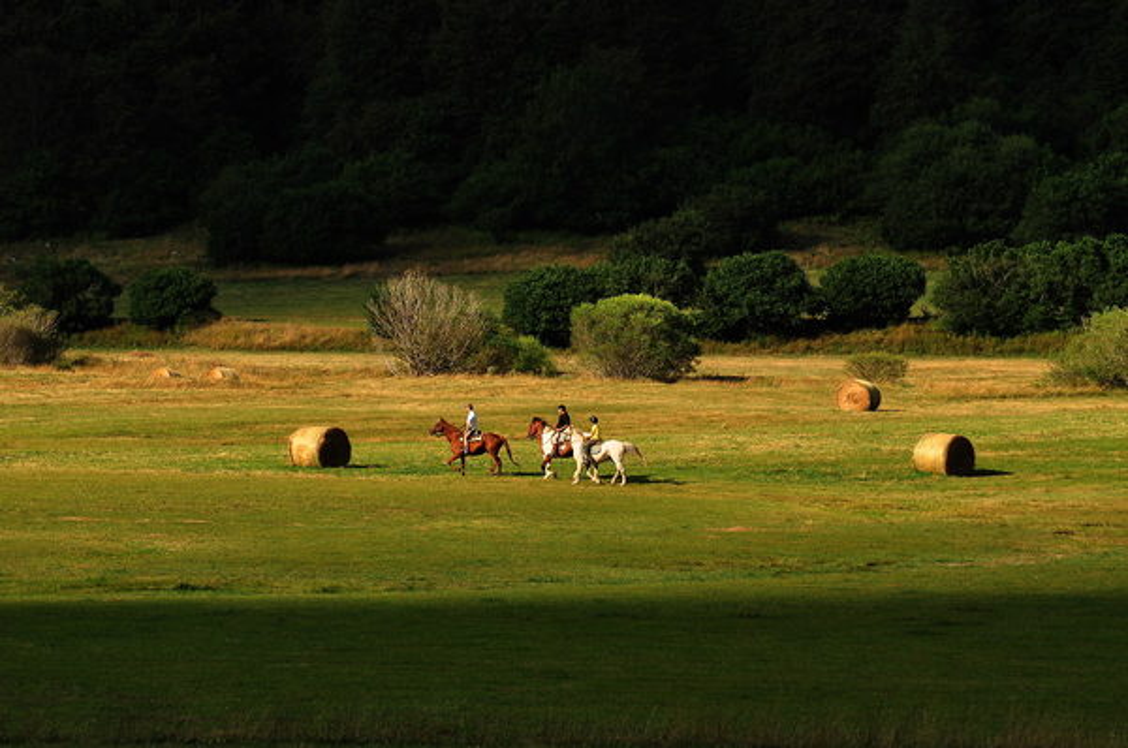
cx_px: 564
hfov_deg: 11.8
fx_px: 5443
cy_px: 374
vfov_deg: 7.9
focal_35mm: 174
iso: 400
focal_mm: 116
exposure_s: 1/200
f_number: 16
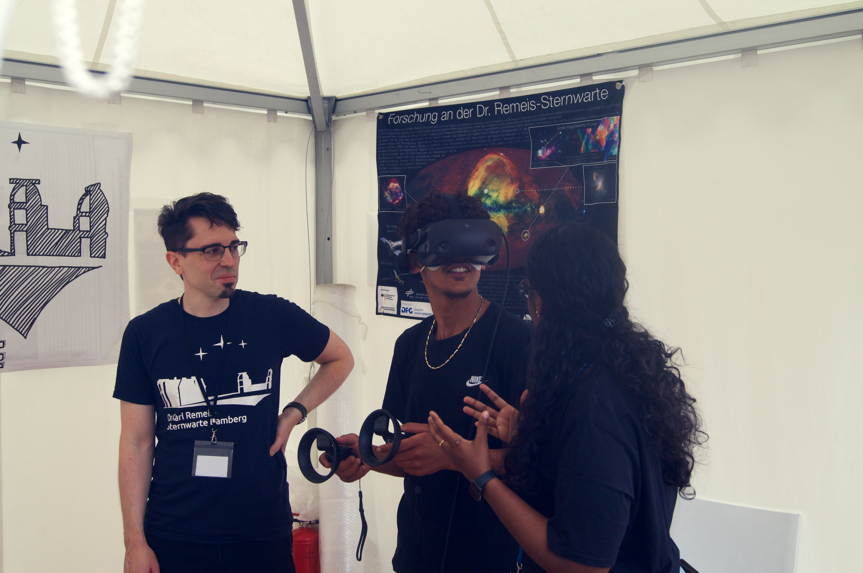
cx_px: 432
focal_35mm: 42
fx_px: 1006
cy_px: 286
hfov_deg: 46.4
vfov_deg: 31.8
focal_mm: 28
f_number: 6.3
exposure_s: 1/250
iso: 400
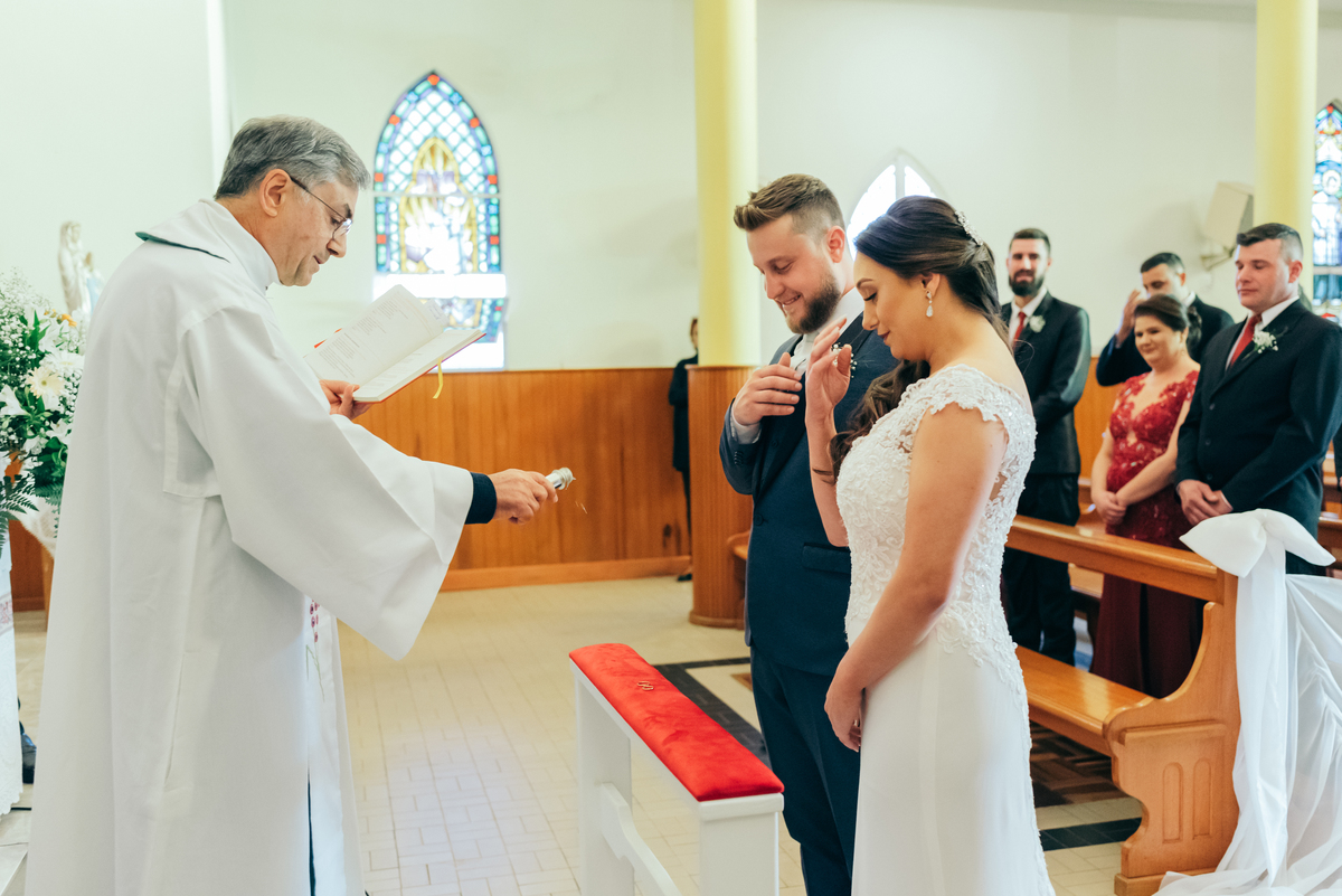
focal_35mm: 35
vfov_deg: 37.9
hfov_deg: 54.4
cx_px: 671
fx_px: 1305
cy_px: 448
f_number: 2.8
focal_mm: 35
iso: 4000
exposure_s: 1/250
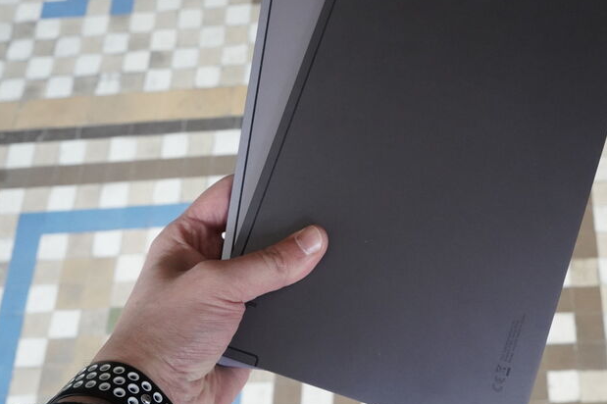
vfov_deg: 22.9
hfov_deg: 33.7
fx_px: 994
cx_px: 405
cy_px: 143
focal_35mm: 59
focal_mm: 38
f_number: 10
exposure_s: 1/160
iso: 6400
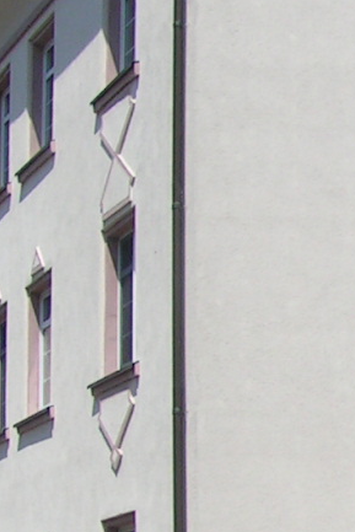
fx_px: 2158
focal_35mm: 146
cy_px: 294
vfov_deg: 14.1
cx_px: 626
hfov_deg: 9.0
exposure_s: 1/800
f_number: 5.6
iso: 50
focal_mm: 5.8
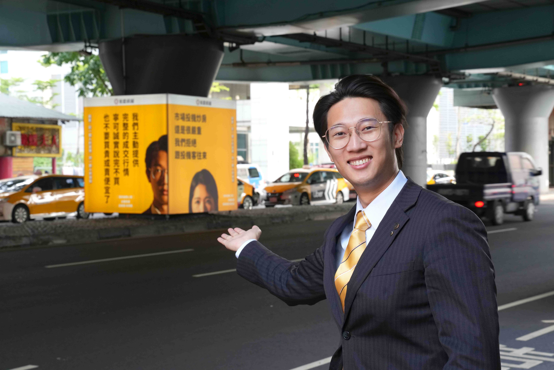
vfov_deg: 19.5
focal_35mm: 70
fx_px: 1077
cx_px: 277
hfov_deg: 28.8
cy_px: 185
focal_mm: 70
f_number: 10
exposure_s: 1/30
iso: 800
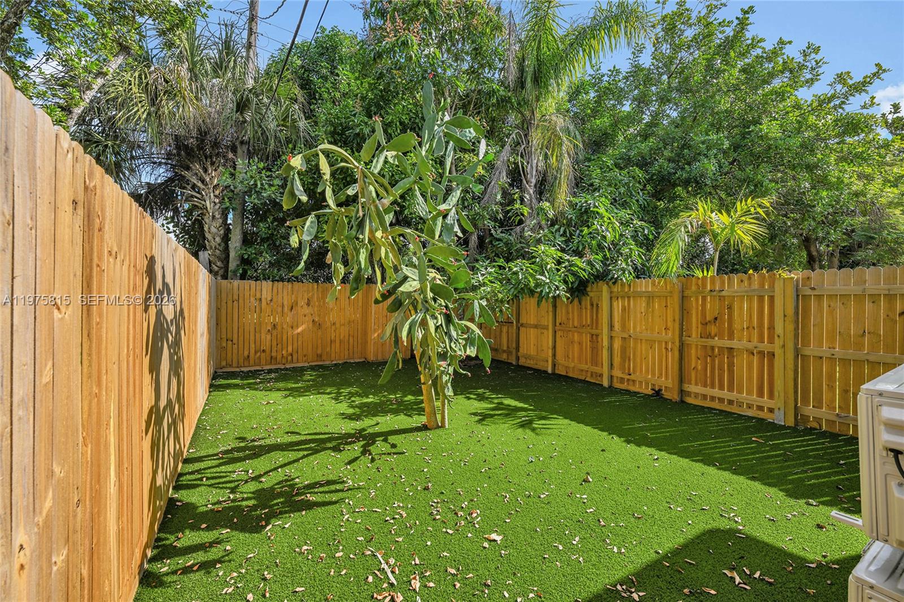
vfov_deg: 81.2
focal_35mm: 14
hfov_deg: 104.3
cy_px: 301
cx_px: 452
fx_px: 351
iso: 80
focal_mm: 14
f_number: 9
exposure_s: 1/160
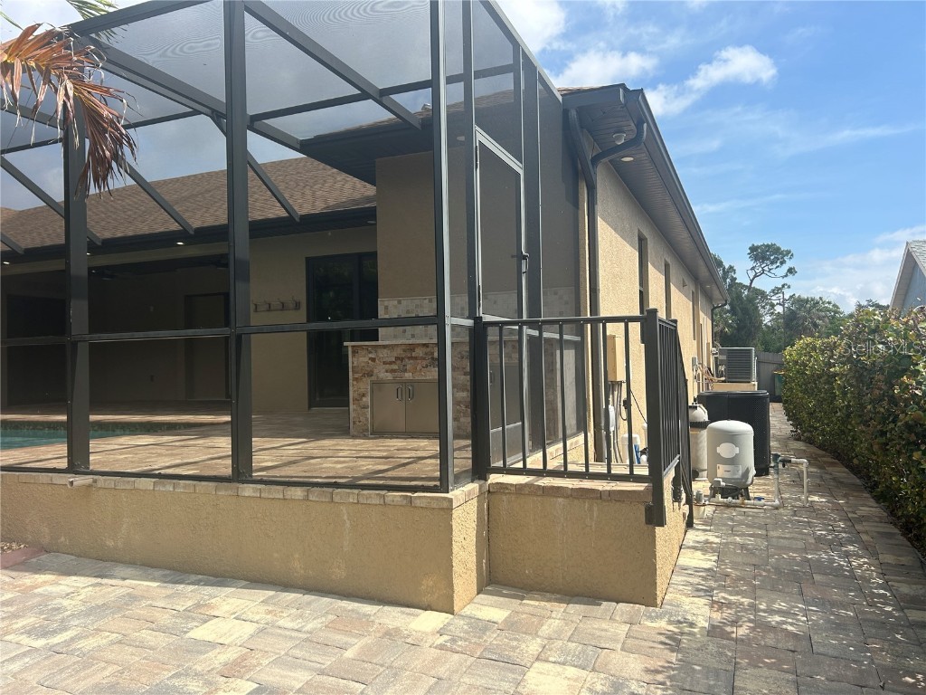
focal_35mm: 26
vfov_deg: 53.1
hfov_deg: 67.3
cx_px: 463
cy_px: 348
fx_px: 696
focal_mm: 5.7
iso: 50
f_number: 1.5
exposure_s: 1/3356
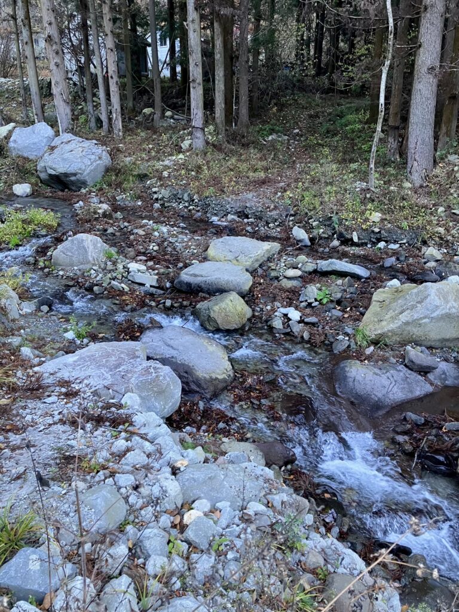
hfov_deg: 49.7
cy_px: 306
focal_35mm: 28
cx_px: 230
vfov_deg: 63.4
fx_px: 495
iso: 80
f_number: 1.8
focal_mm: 3.99
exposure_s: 1/62
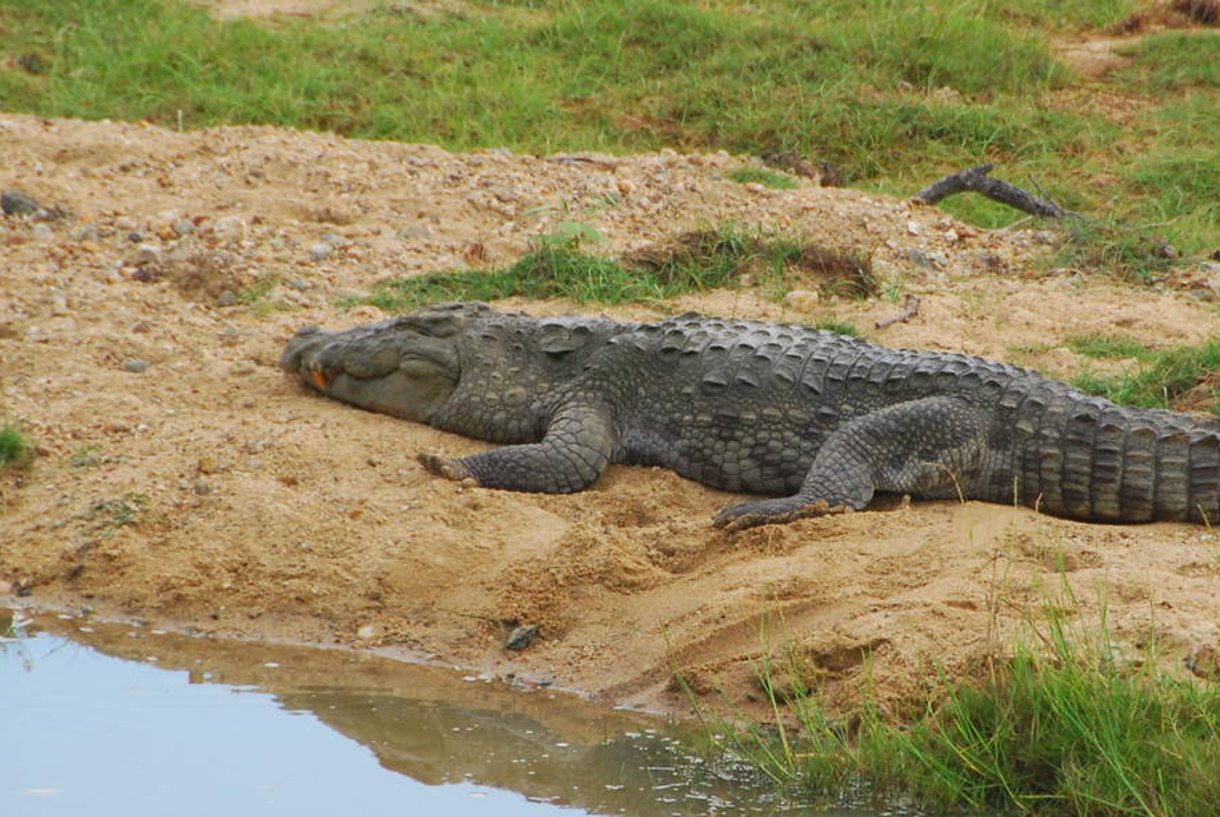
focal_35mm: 544
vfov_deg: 2.5
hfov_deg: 3.8
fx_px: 18463
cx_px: 772
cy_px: 453
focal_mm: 200
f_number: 5.6
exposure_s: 1/250
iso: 400
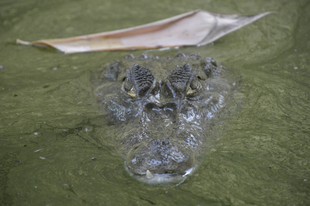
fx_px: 3872
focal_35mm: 450
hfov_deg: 4.6
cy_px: 103
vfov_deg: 3.0
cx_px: 155
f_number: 6.3
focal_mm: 300
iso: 1600
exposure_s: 1/125
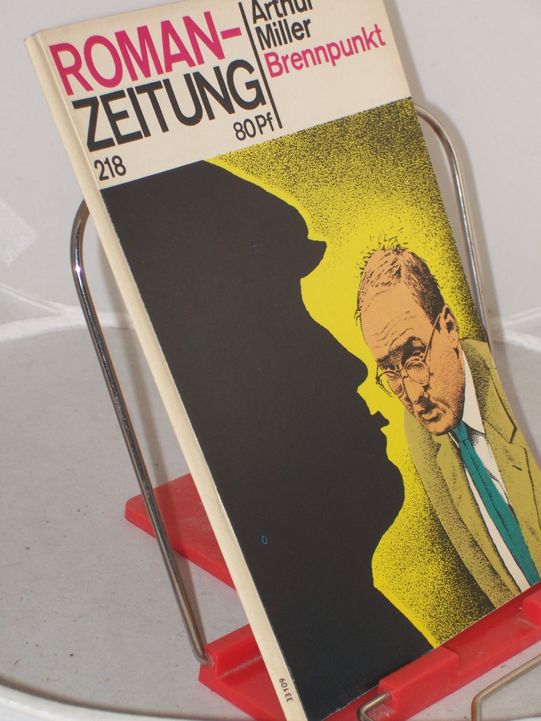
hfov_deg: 14.5
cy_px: 360
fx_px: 2125
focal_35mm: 102
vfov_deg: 19.3
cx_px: 270
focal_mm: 16.8
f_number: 4.6
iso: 80
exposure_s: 1/100
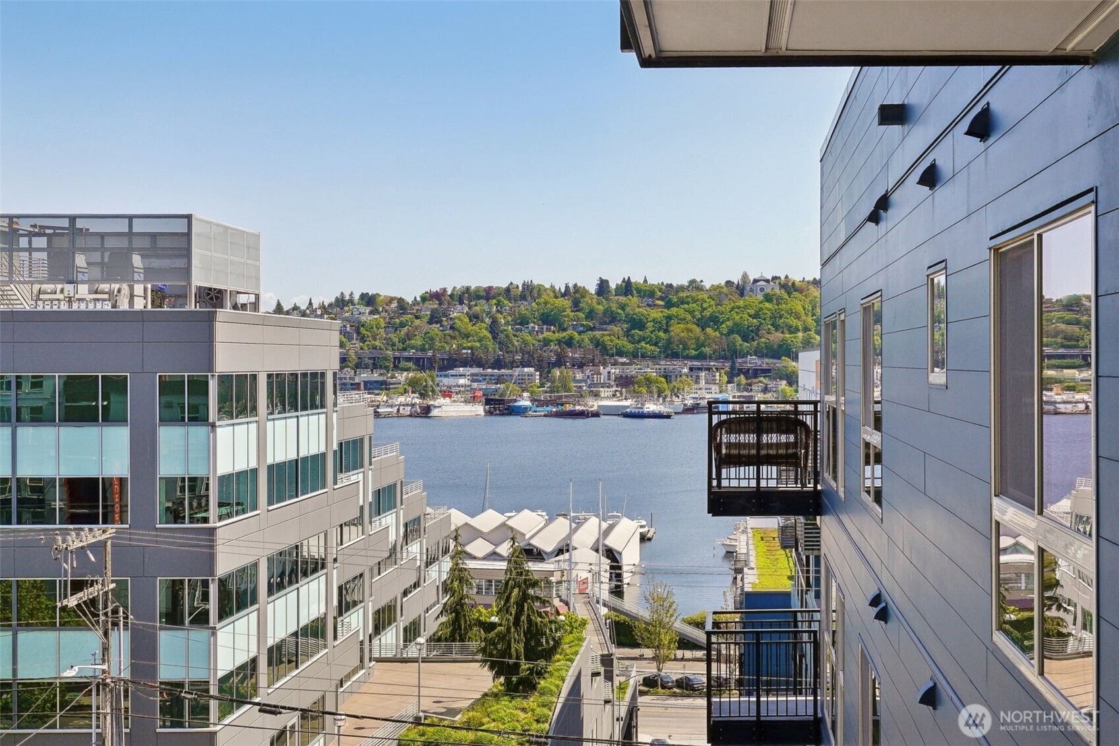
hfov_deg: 46.4
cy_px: 373
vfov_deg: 31.9
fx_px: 1305
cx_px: 560
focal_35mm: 42
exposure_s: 1/250
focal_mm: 28
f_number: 8
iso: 100
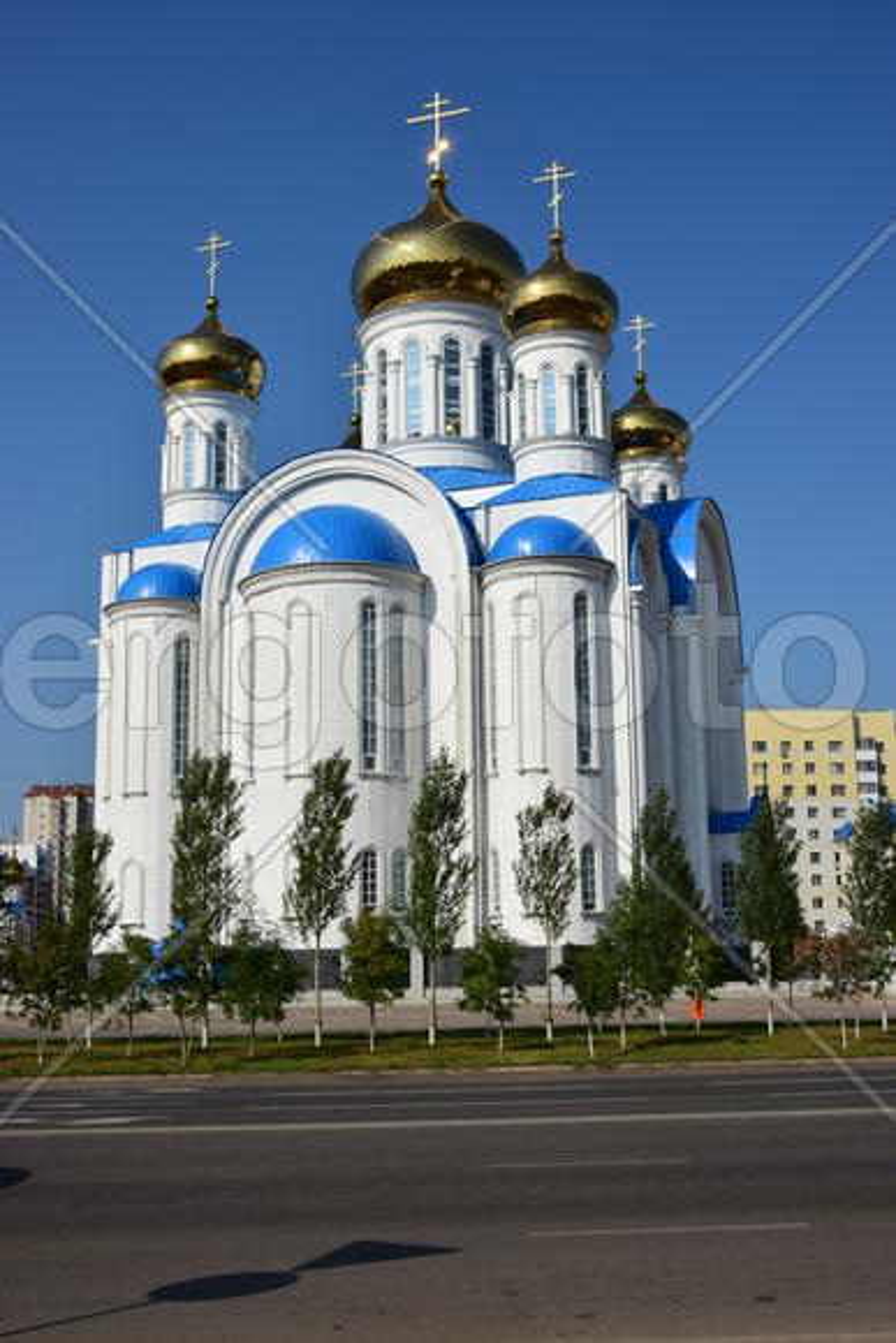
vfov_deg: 49.5
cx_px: 448
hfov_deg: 34.2
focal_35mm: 39
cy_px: 672
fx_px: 1455
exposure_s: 1/250
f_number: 11
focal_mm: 26
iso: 100
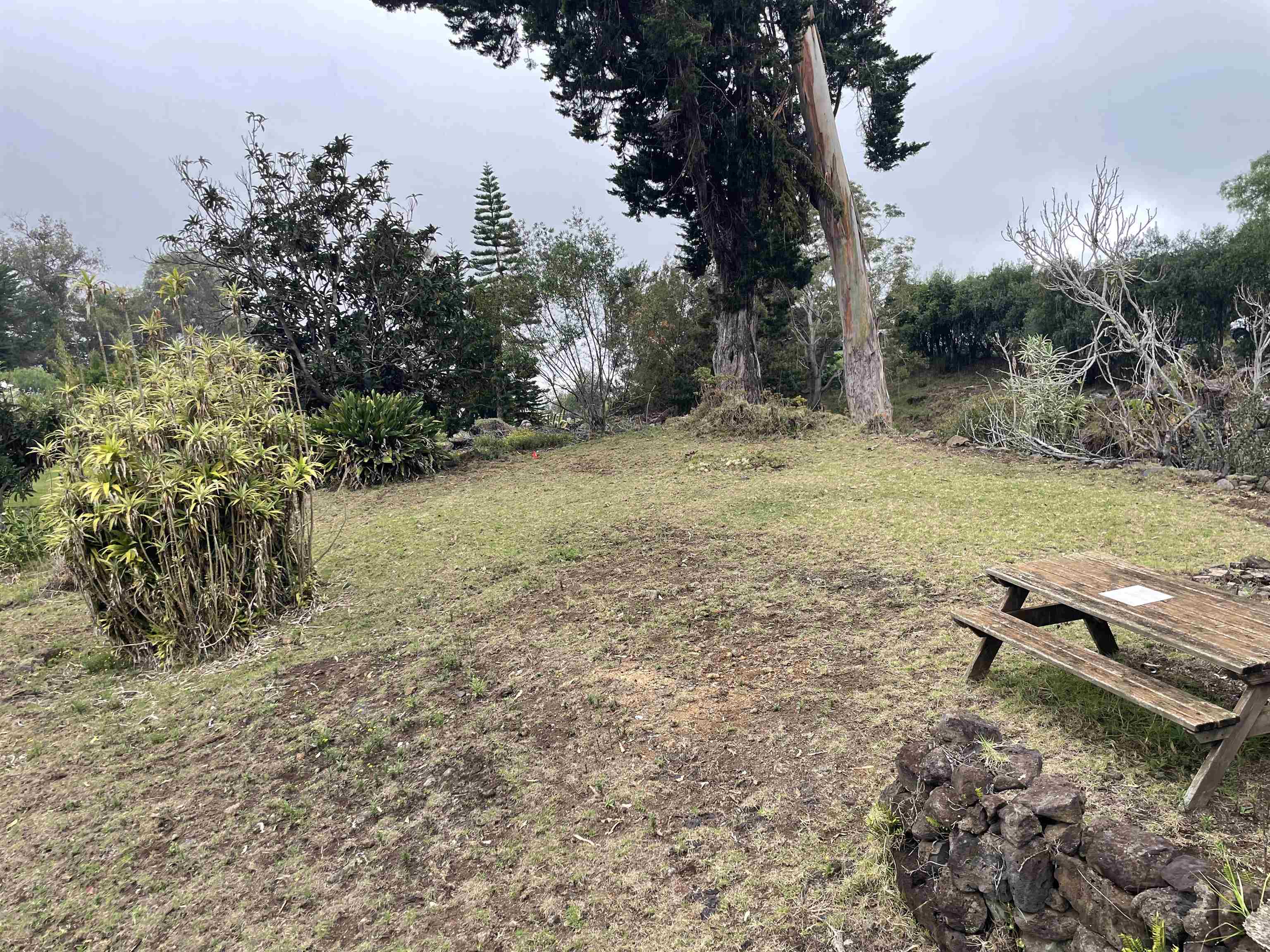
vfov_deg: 53.1
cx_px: 635
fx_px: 954
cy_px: 476
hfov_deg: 67.3
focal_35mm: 26
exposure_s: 1/235
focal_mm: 4.2
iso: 32
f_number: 1.6
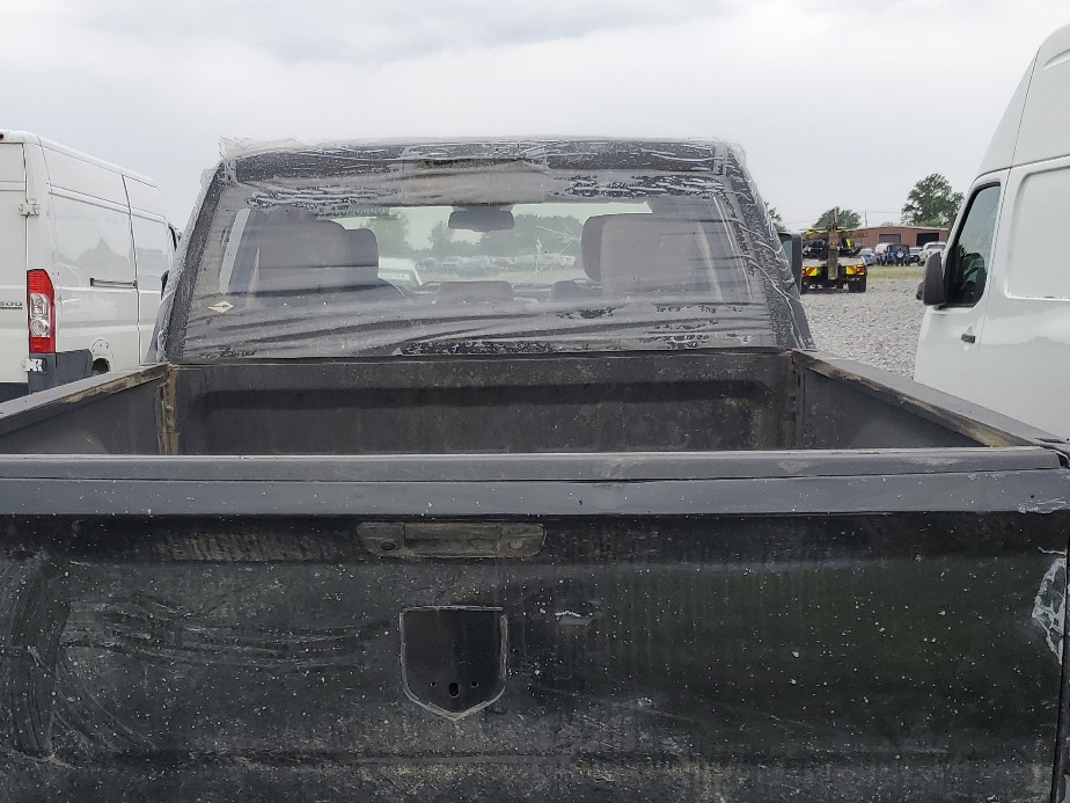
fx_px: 1391
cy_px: 541
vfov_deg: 31.9
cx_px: 440
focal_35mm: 45
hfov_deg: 41.9
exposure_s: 1/909
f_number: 1.5
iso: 50
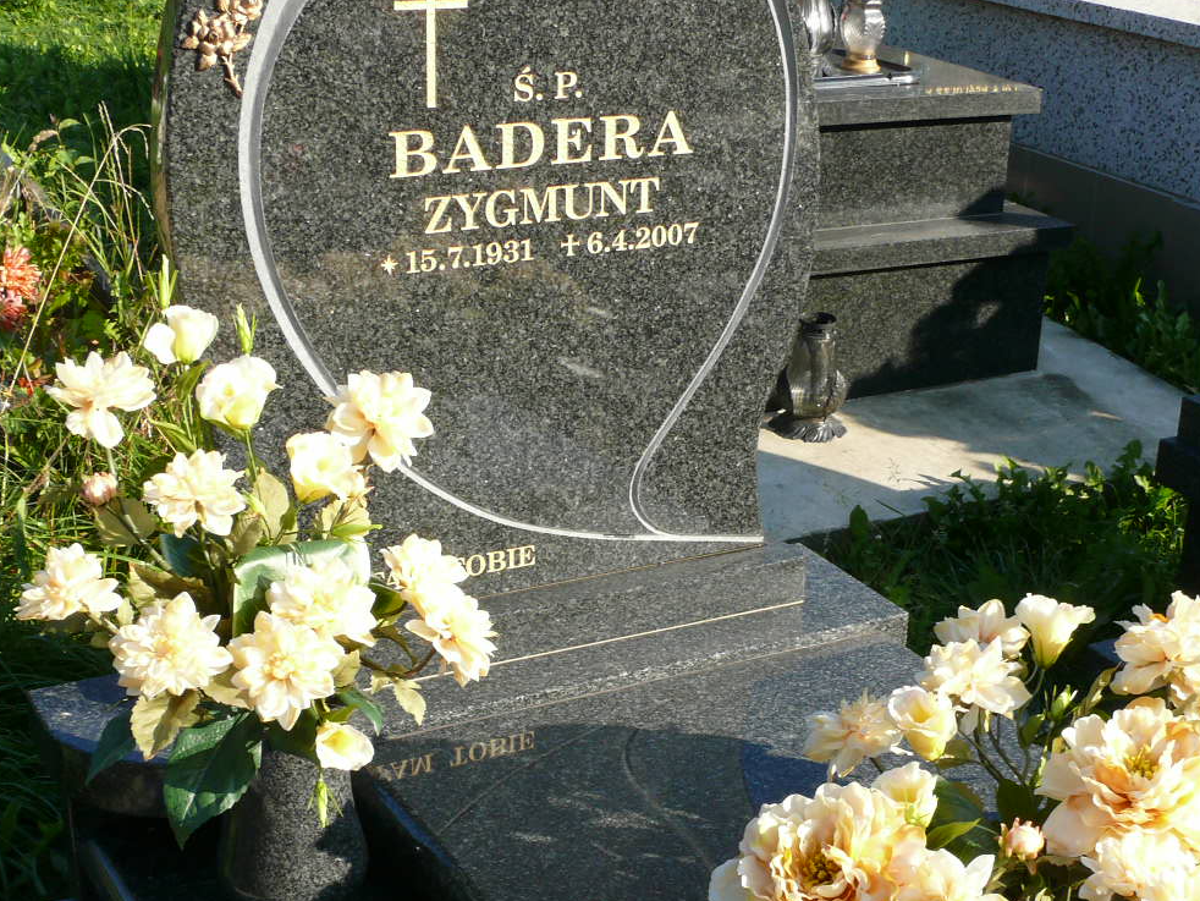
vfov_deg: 25.5
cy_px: 632
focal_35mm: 57
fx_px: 1976
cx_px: 666
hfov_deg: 33.7
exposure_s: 1/200
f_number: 5.6
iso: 100
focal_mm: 7.4
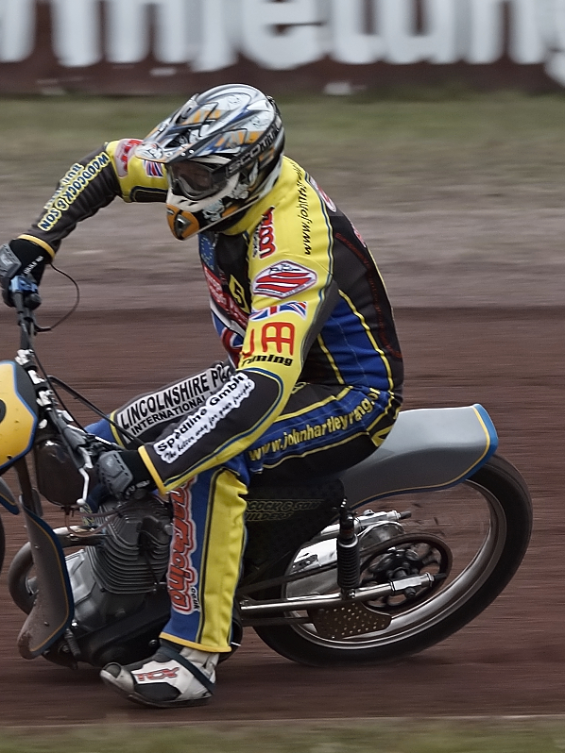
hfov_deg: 3.4
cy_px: 376
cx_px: 237
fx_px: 9450
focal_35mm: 434
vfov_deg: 4.6
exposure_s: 1/400
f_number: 8
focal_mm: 200
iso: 400
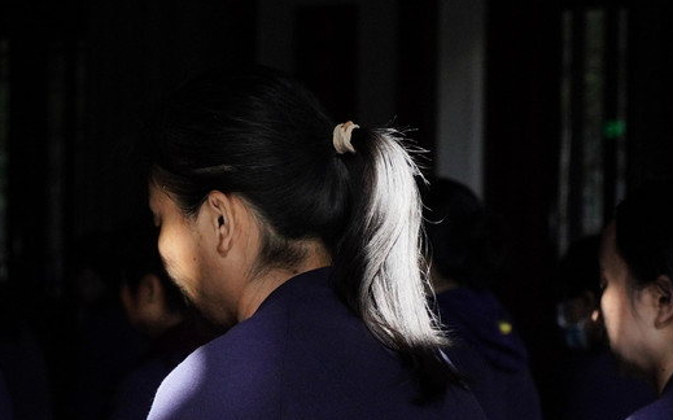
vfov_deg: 6.7
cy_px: 554
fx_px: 3575
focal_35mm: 195
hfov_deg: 10.7
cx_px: 77
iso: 800
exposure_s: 1/160
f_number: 5.6
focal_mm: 62
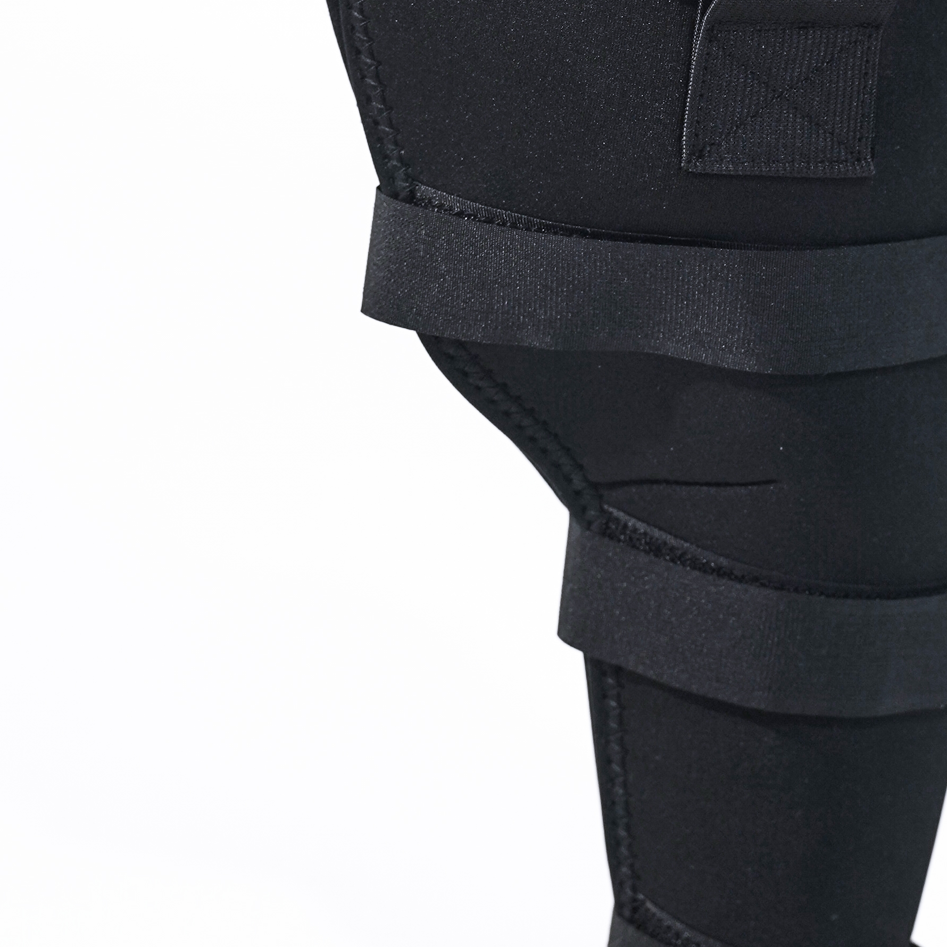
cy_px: 54
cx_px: 732
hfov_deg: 16.3
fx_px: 3281
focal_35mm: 106
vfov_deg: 16.2
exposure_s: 1/250
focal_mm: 37
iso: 400
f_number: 5
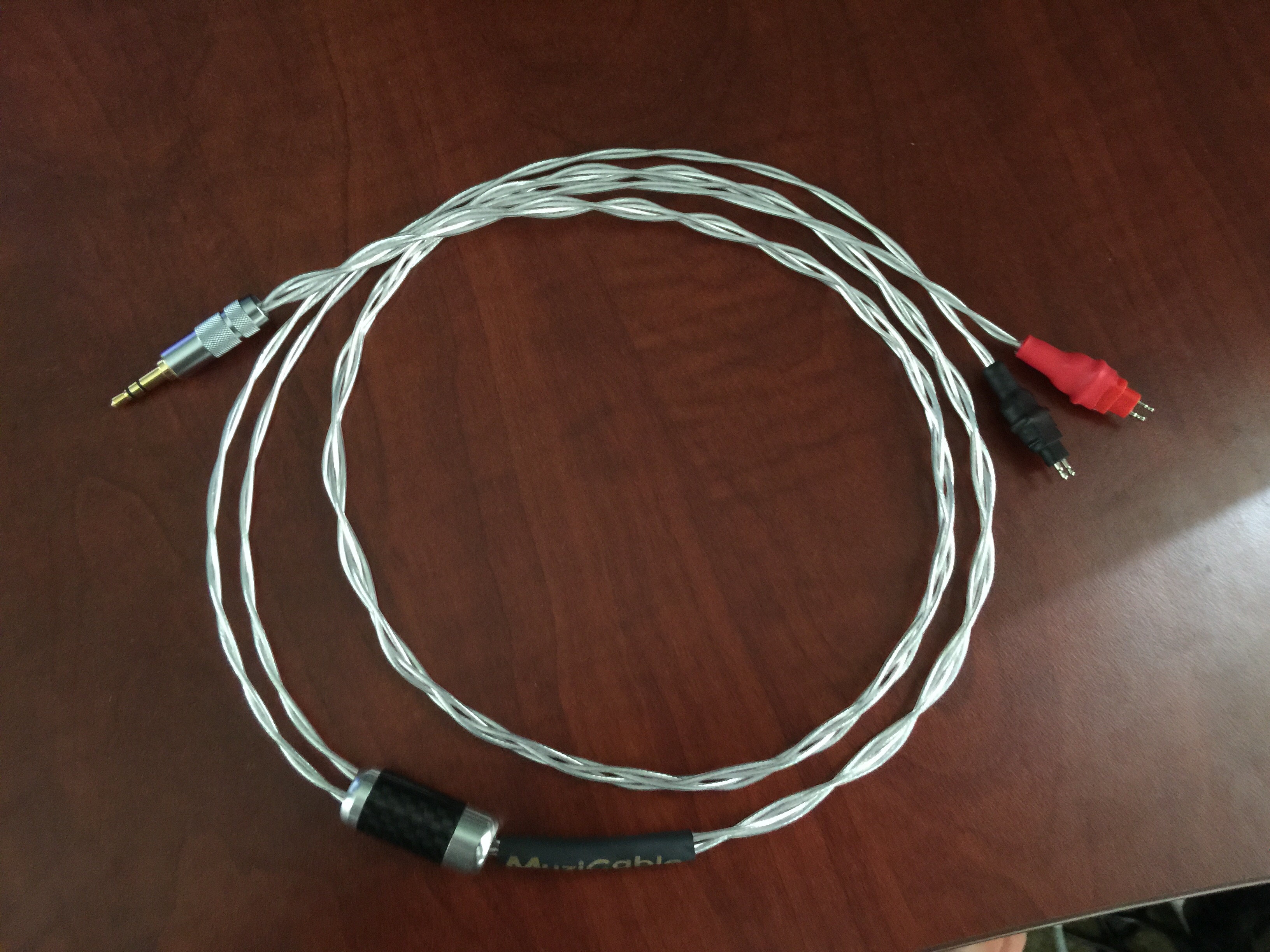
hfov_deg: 61.7
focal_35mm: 29
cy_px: 476
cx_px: 635
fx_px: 1064
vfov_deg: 48.2
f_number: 2.2
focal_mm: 4.15
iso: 80
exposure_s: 1/4
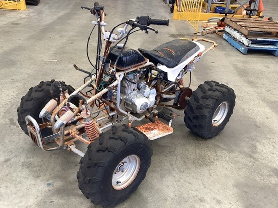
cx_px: 136
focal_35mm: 33
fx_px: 265
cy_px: 102
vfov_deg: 43.0
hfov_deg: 55.3
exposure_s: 1/60
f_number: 2.4
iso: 80
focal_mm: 3.3
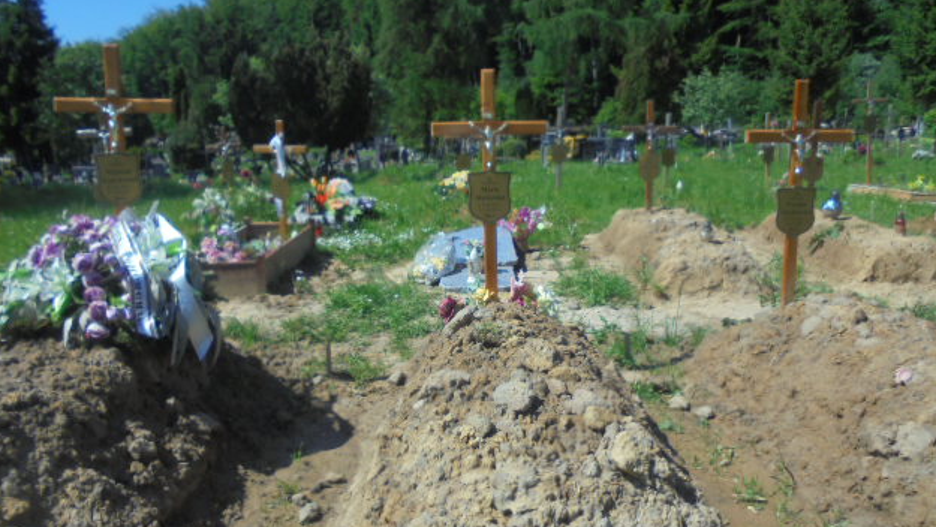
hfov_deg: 66.1
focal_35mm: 29
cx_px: 469
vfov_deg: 40.1
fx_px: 720
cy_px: 305
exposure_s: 1/125
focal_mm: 4.6
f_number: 11.5
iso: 100
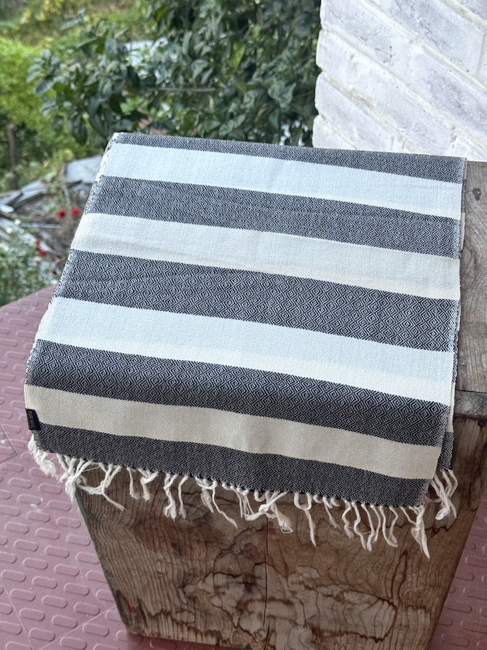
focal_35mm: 48
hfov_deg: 30.3
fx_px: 900
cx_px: 244
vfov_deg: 39.7
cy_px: 325
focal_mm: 6.76
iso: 64
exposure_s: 1/296
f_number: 1.78
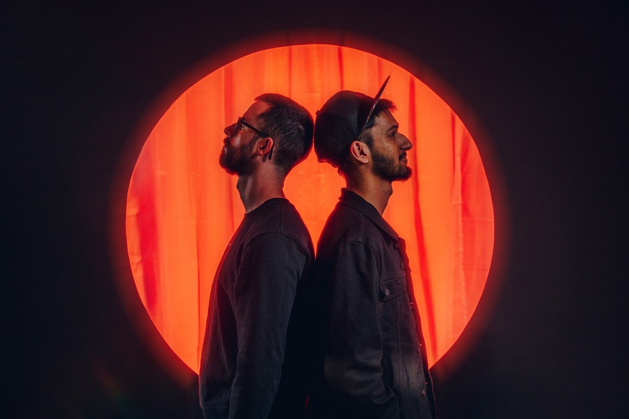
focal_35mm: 68
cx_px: 314
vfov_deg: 20.0
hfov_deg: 29.7
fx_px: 1188
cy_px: 210
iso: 400
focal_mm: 68
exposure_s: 1/100
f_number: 6.3
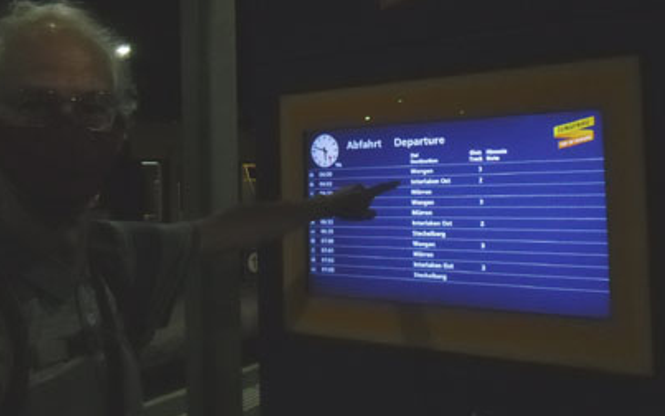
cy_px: 144
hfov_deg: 59.5
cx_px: 297
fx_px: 580
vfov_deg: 39.0
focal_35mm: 32
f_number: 3.5
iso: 400
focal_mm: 4.9
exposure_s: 1/45
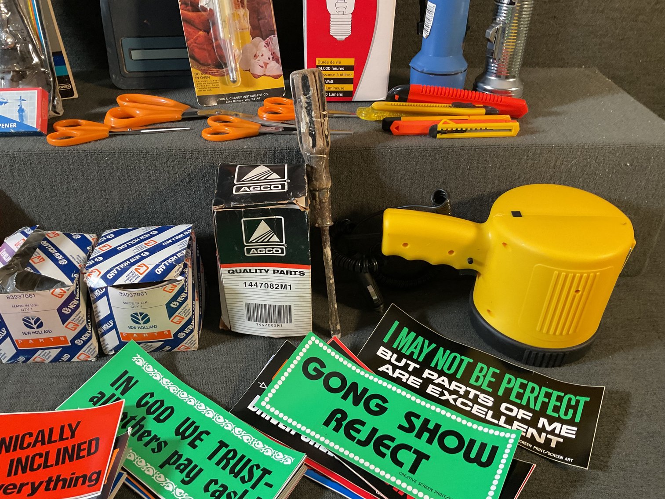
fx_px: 557
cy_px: 250
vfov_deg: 48.2
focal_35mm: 29
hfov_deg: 61.7
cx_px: 332
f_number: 1.8
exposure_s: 1/60
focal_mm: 3
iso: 125
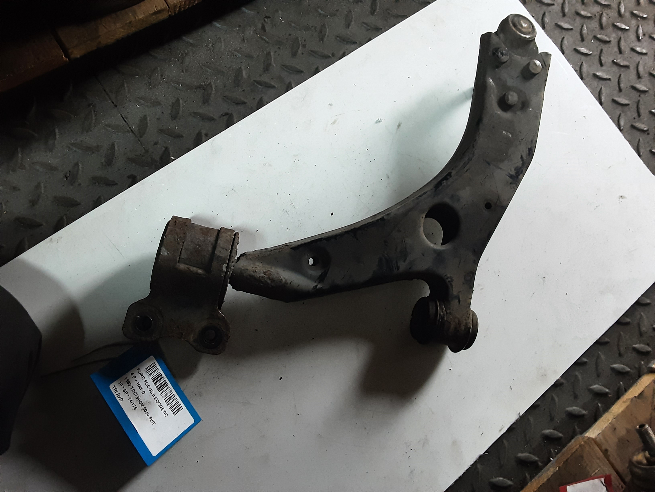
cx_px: 328
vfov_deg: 51.4
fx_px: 511
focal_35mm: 27
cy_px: 246
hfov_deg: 65.3
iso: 160
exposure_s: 1/25
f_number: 1.9
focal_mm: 2.91
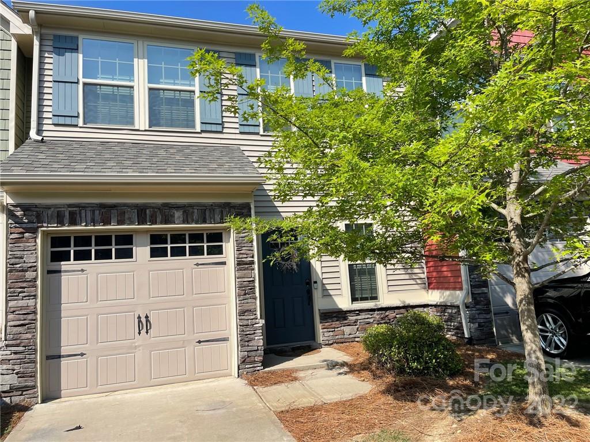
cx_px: 295
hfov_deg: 67.3
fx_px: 443
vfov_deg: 53.1
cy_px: 221
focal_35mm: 26
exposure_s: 1/3086
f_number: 1.6
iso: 32
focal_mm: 5.1
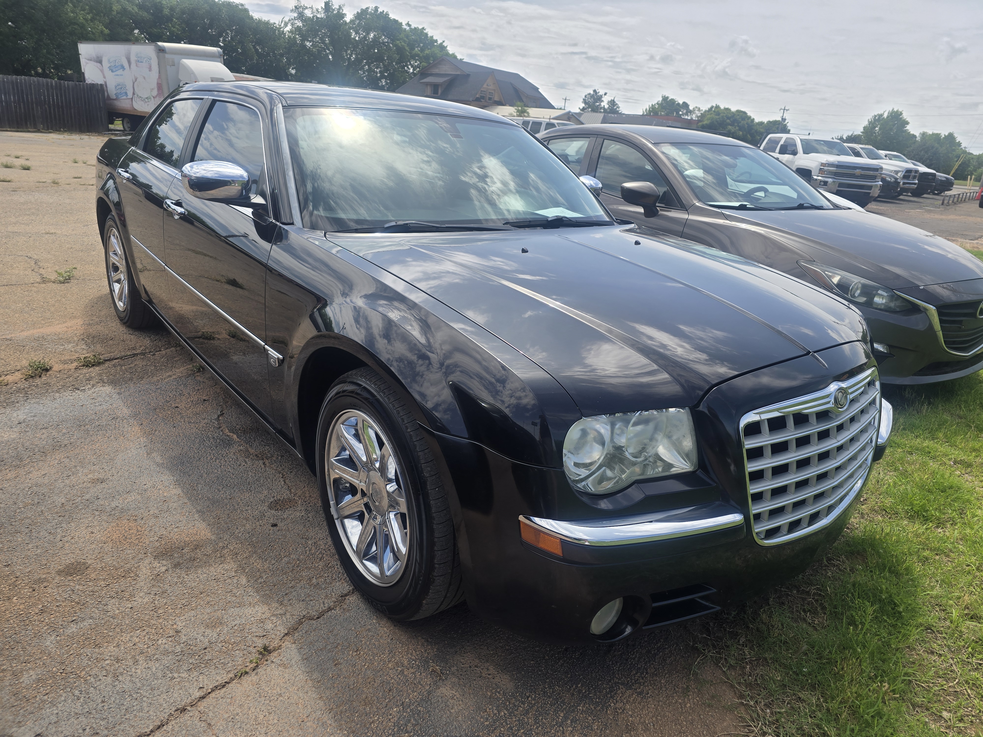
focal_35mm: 23
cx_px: 492
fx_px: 653
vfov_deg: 58.9
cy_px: 368
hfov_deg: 73.9
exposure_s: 1/720
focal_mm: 6.3
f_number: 1.7
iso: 12
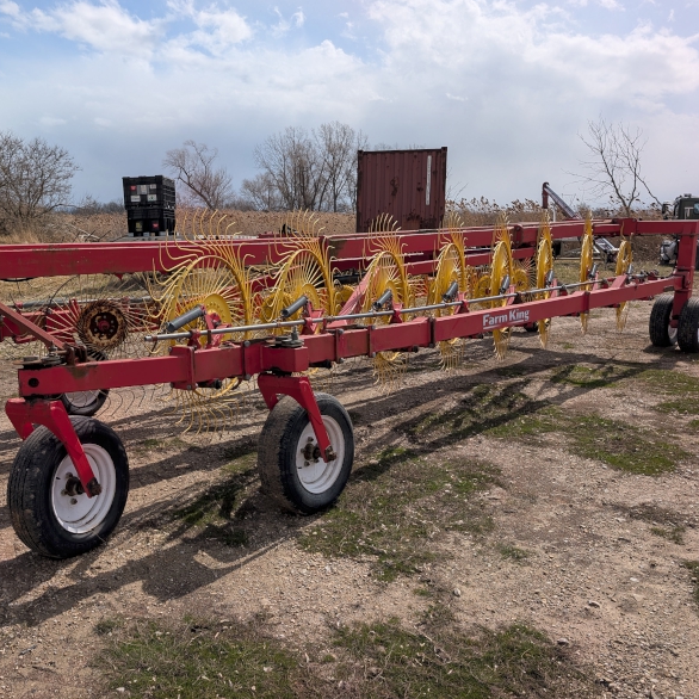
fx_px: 663
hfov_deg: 54.7
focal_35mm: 29
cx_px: 247
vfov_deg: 55.6
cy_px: 342
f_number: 1.68
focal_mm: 6.9
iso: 22
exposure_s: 1/2299
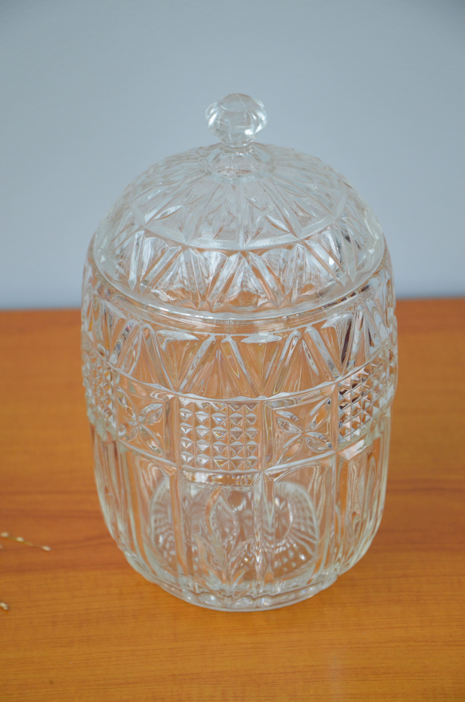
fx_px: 2043
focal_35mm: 105
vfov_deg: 19.5
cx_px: 232
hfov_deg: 13.0
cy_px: 351
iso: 400
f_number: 5.6
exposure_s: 1/125
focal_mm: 70
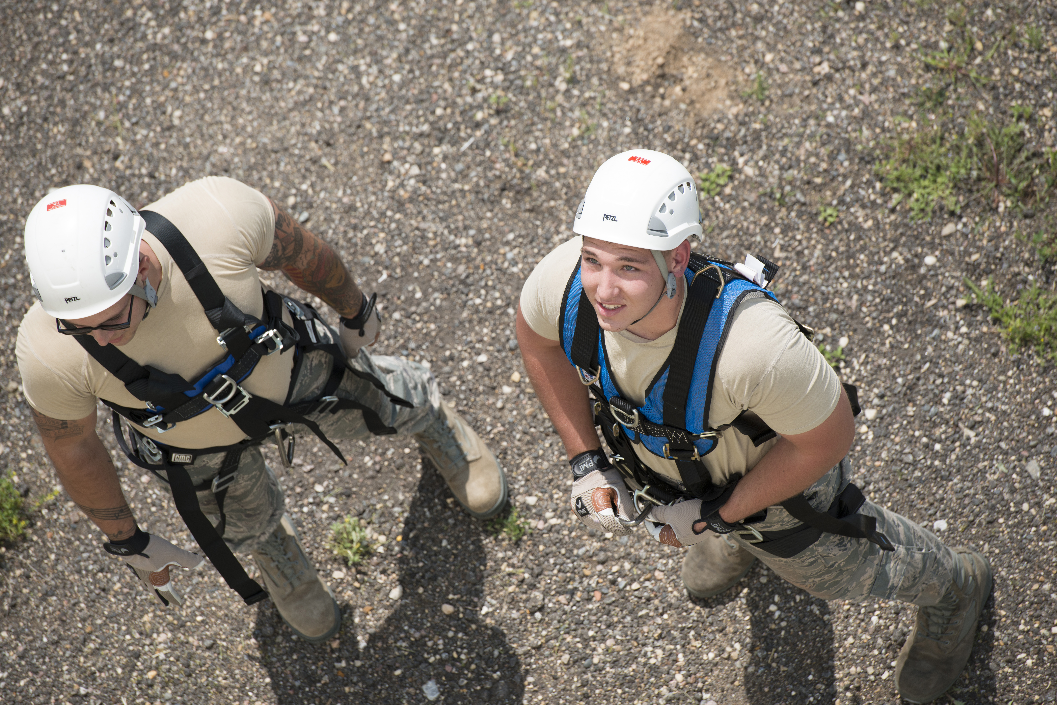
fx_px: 5874
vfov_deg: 6.9
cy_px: 352
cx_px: 528
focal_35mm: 200
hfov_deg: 10.3
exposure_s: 1/2000
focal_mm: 200
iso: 320
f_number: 5
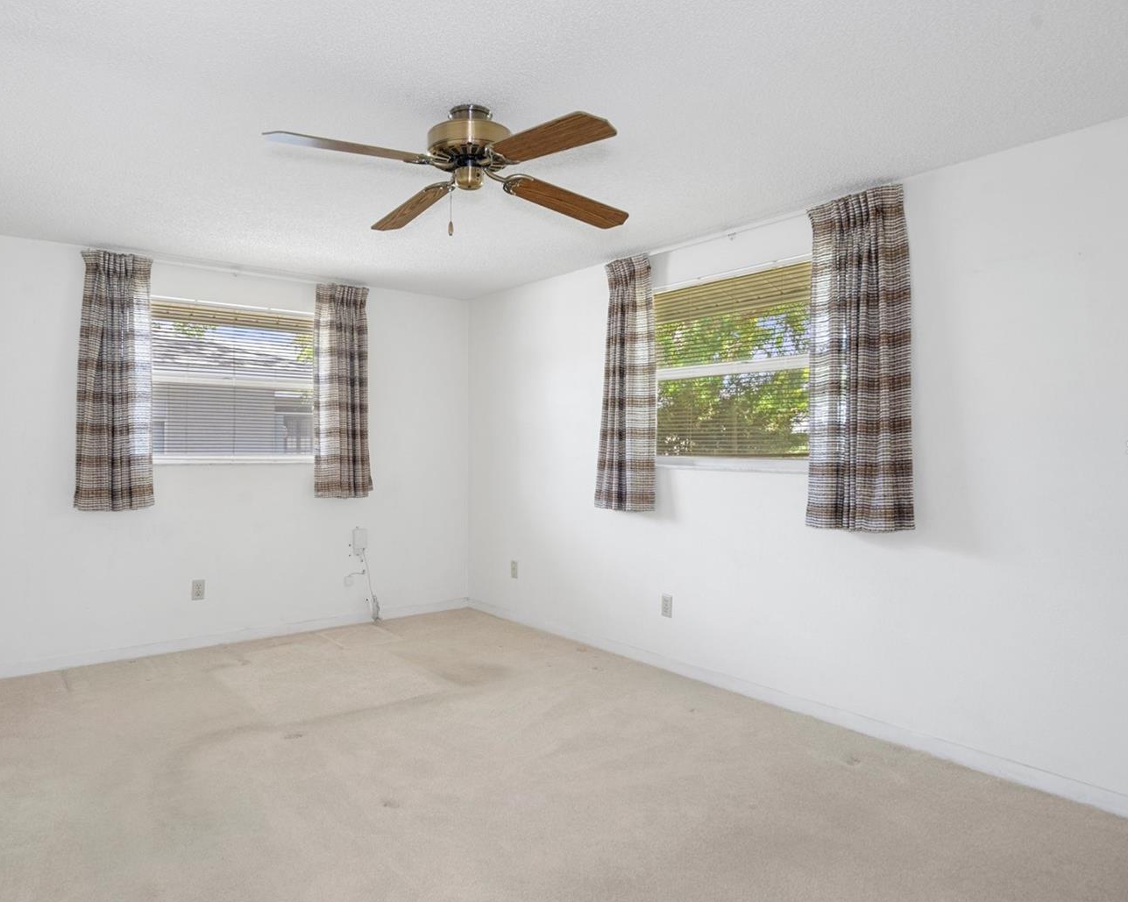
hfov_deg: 77.4
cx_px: 503
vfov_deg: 65.5
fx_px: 701
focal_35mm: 21
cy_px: 447
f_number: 8
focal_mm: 18
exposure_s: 1/2
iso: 320
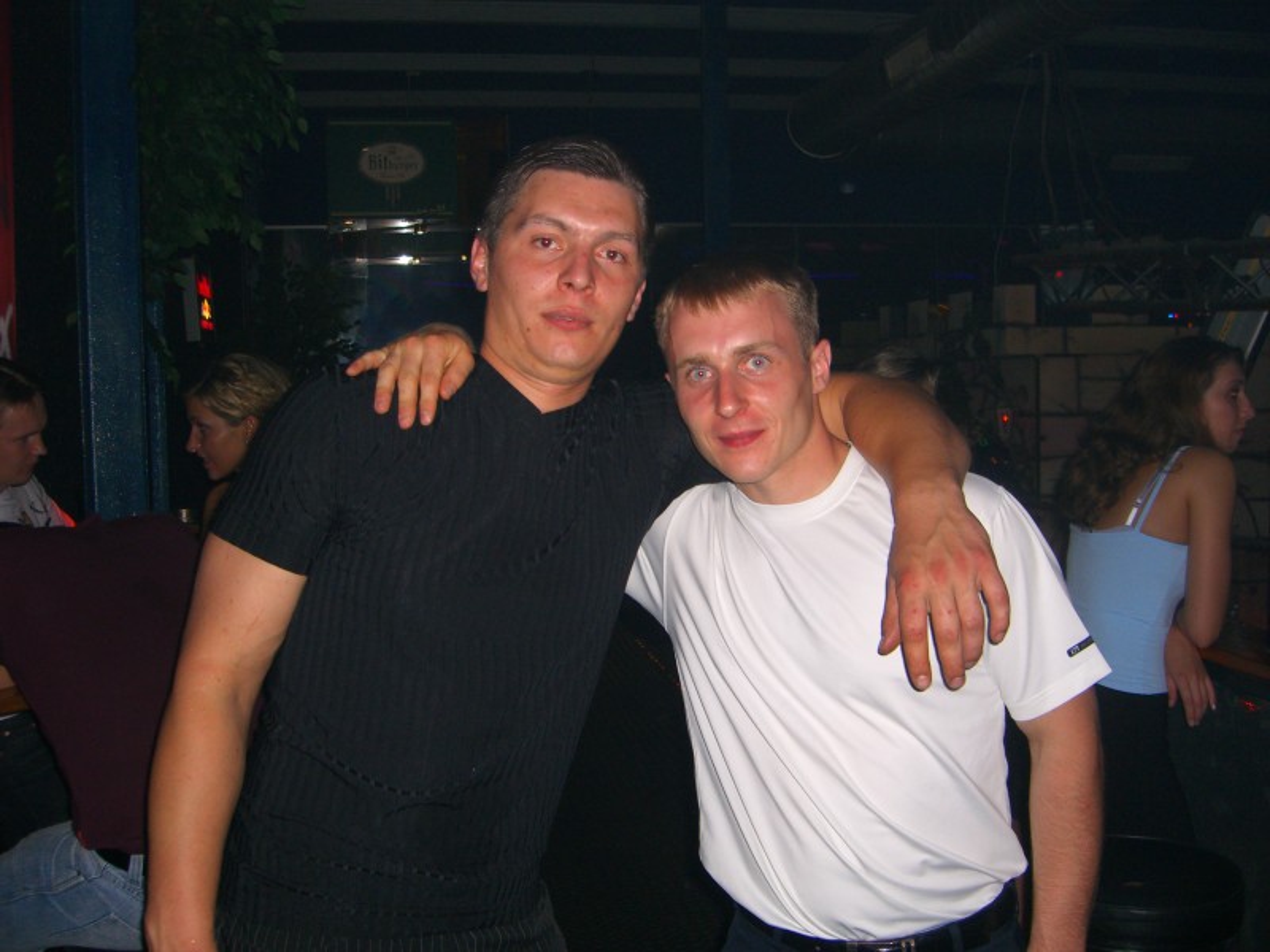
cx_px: 635
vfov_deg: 37.7
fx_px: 1394
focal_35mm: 38
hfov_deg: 49.0
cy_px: 476
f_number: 2.8
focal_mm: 7.9
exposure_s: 1/60
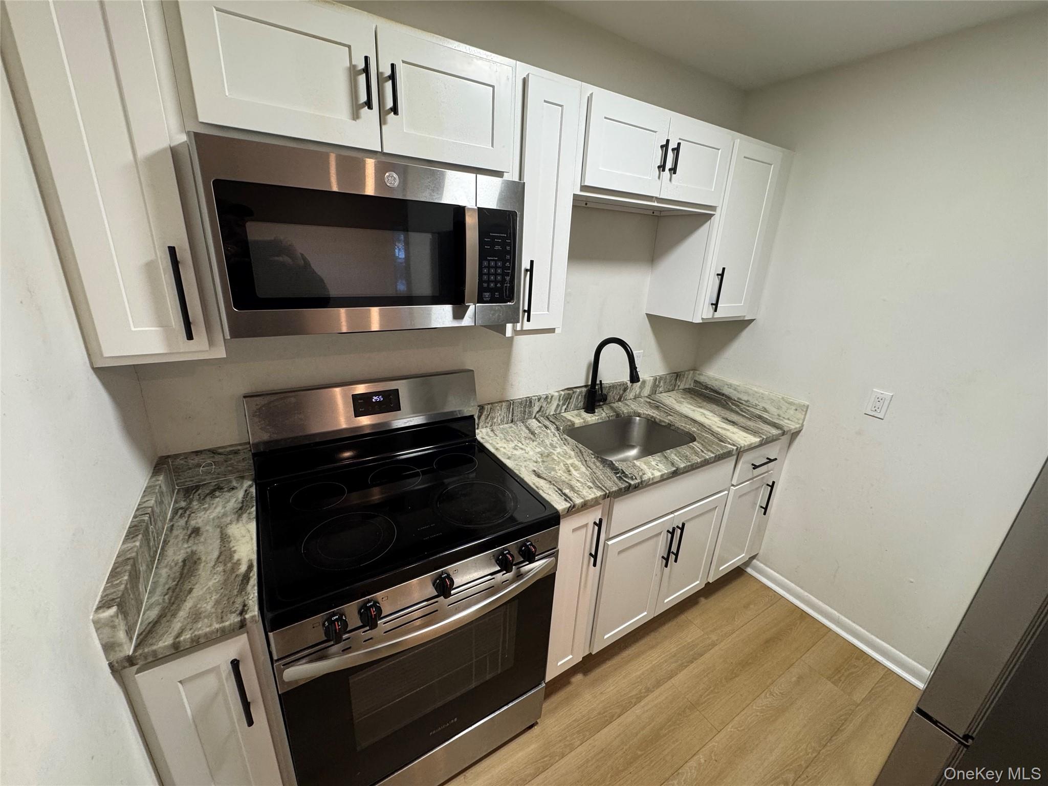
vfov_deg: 85.7
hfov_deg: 102.1
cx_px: 524
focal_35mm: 14
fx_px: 424
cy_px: 393
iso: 200
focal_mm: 2.22
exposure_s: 1/60
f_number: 2.2
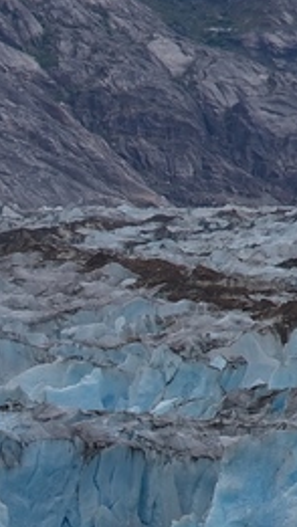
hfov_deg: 2.0
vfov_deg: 3.5
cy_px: 521
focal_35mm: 616
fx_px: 8616
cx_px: -214
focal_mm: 120
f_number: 5
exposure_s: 1/250
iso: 100
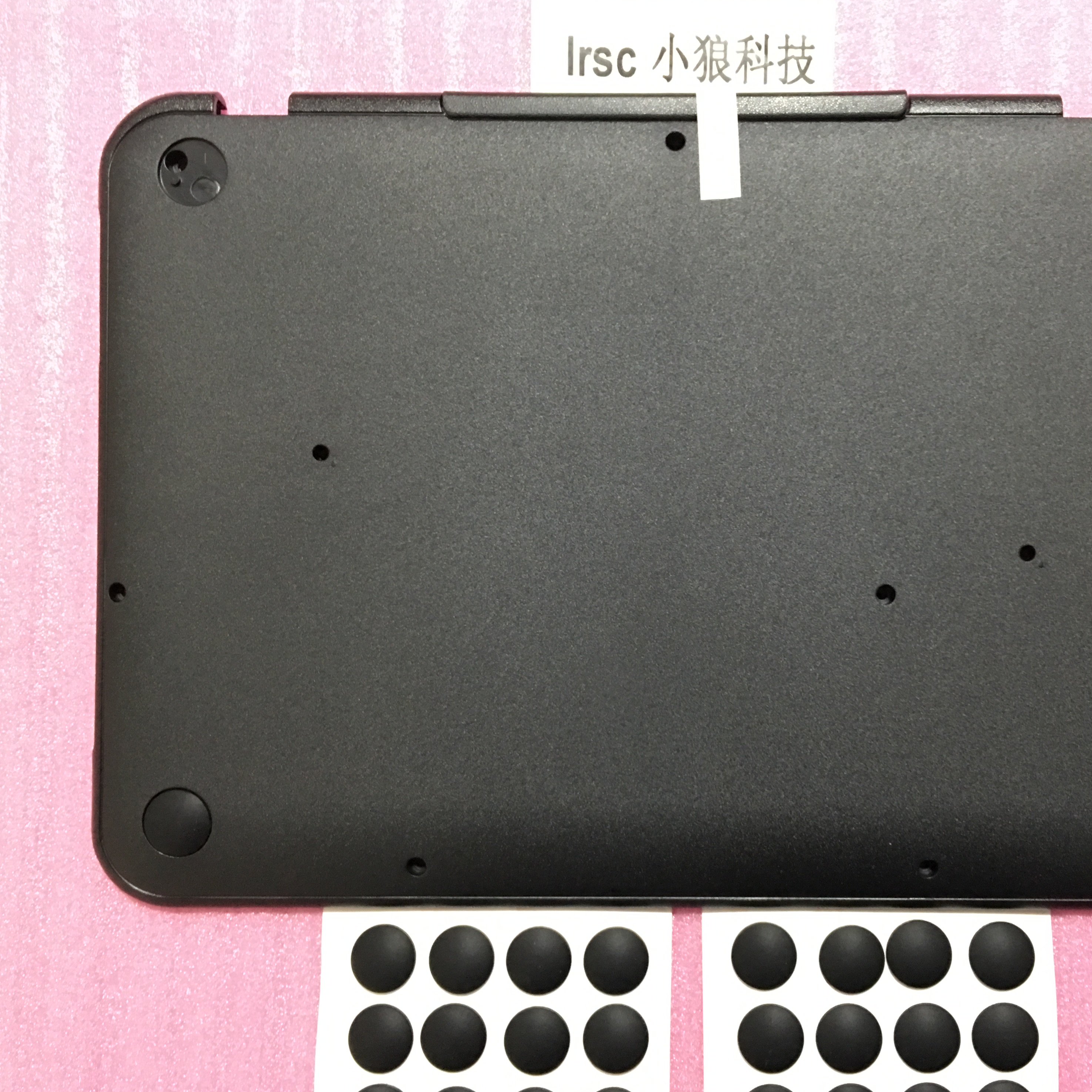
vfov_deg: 47.2
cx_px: 675
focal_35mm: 35
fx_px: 1249
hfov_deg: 46.8
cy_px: 549
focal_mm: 4.15
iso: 100
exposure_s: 1/4
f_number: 2.2
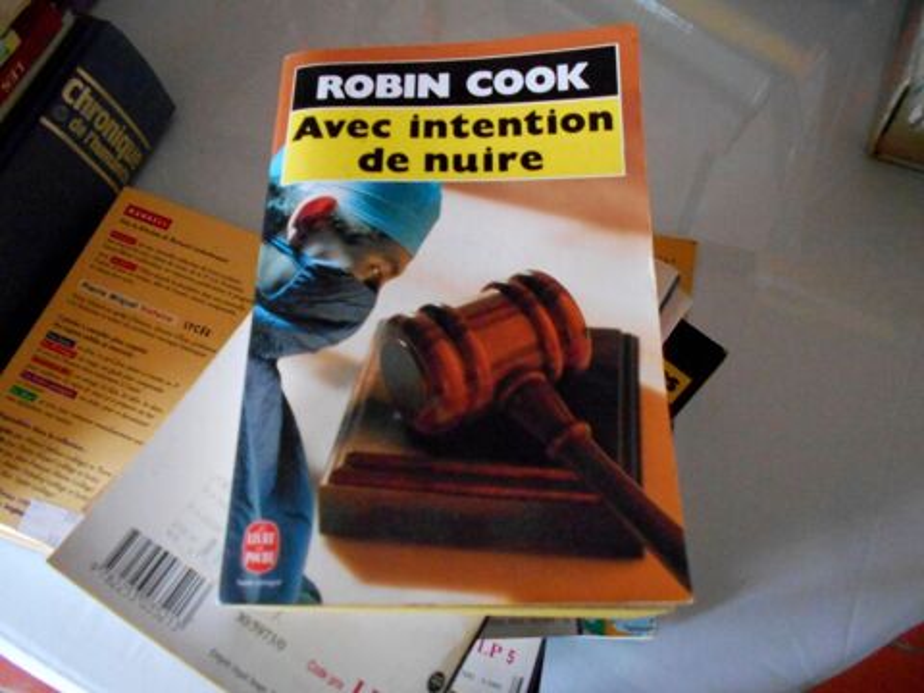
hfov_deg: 67.3
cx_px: 462
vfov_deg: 53.1
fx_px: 694
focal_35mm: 26
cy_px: 346
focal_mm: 4.6
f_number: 3.2
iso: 800
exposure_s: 1/15
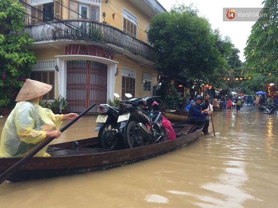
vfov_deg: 48.2
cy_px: 104
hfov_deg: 61.7
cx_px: 139
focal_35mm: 29
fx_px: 233
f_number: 2.2
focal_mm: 4.15
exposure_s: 1/33
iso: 100
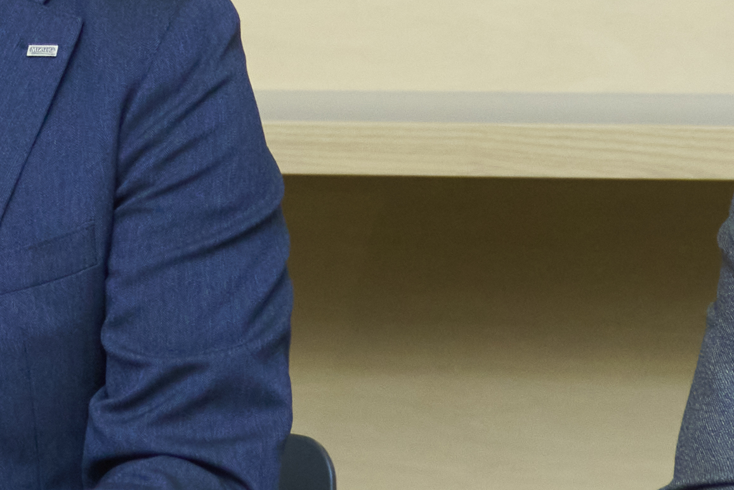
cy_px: -237
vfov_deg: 5.5
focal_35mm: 248
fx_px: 5057
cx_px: -157
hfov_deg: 8.2
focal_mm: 31
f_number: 2.8
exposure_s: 1/125
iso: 1000
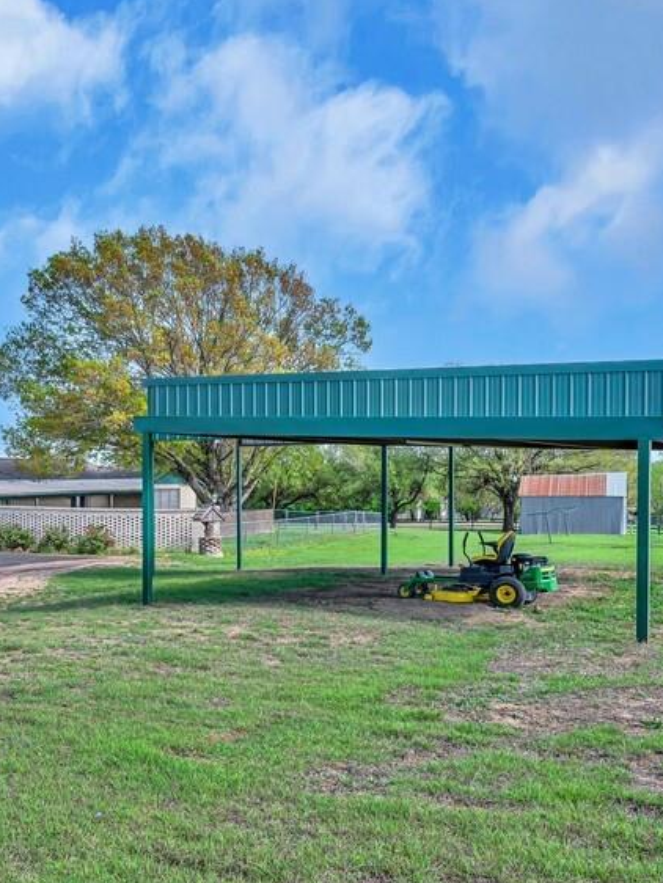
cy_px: 504
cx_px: 71
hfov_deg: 37.3
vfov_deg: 51.3
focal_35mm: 36
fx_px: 915
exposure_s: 1/200
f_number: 9
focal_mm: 20.5
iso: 100
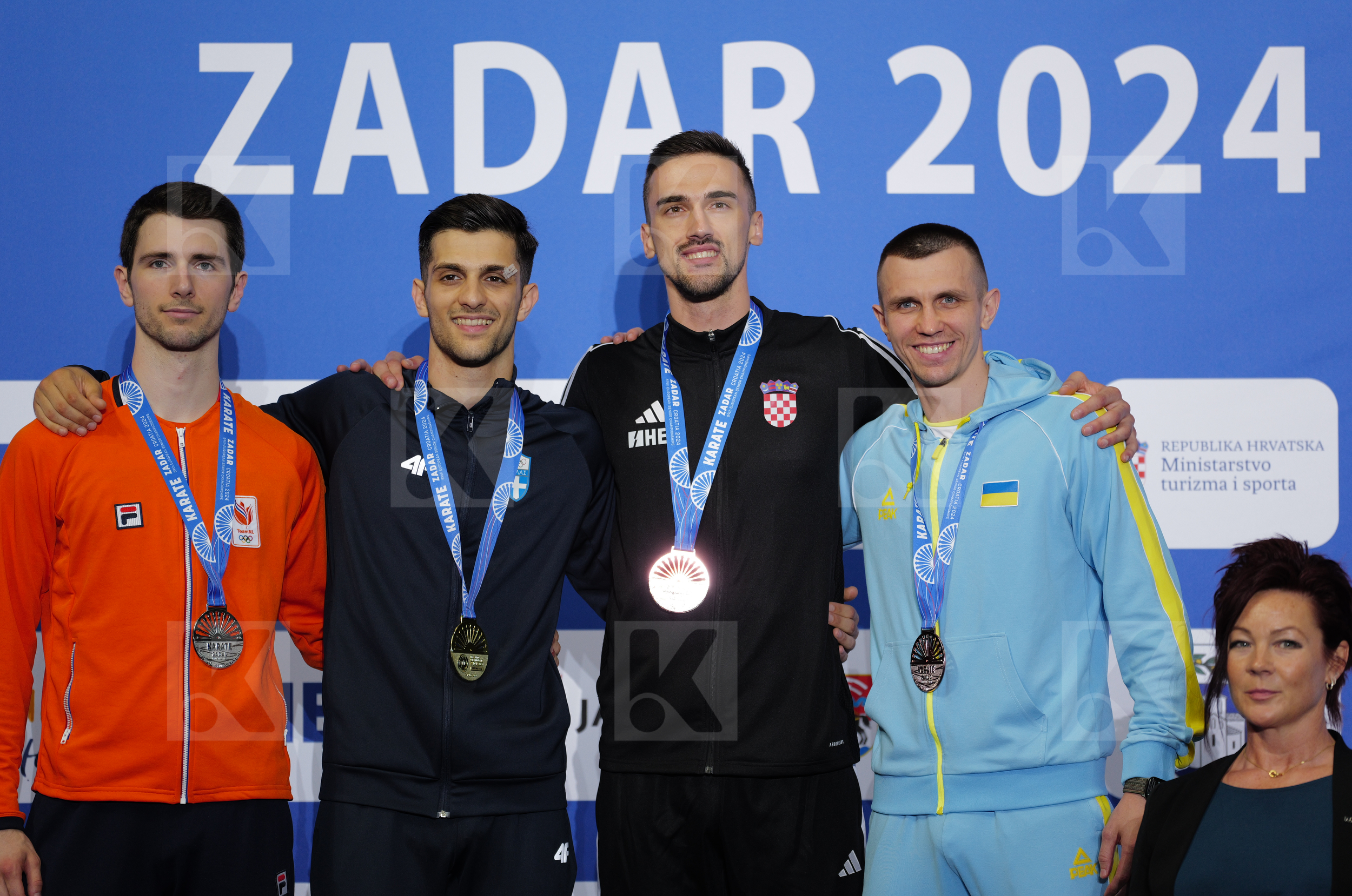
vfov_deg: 6.8
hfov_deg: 10.3
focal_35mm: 200
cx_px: 676
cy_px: 448
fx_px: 7499
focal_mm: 200
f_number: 2.8
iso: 800
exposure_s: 1/250
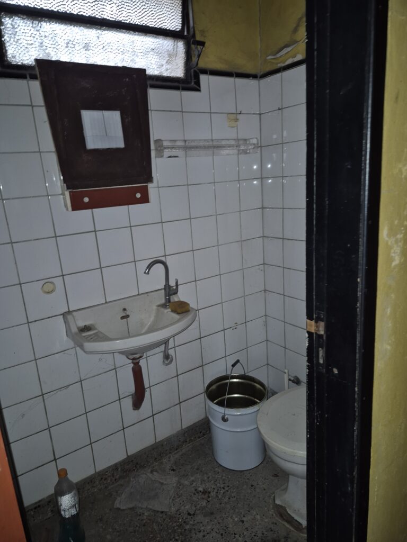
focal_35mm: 23
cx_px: 204
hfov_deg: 58.9
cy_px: 271
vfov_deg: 73.9
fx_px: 361
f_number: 1.8
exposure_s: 1/24
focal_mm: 5.4
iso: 100
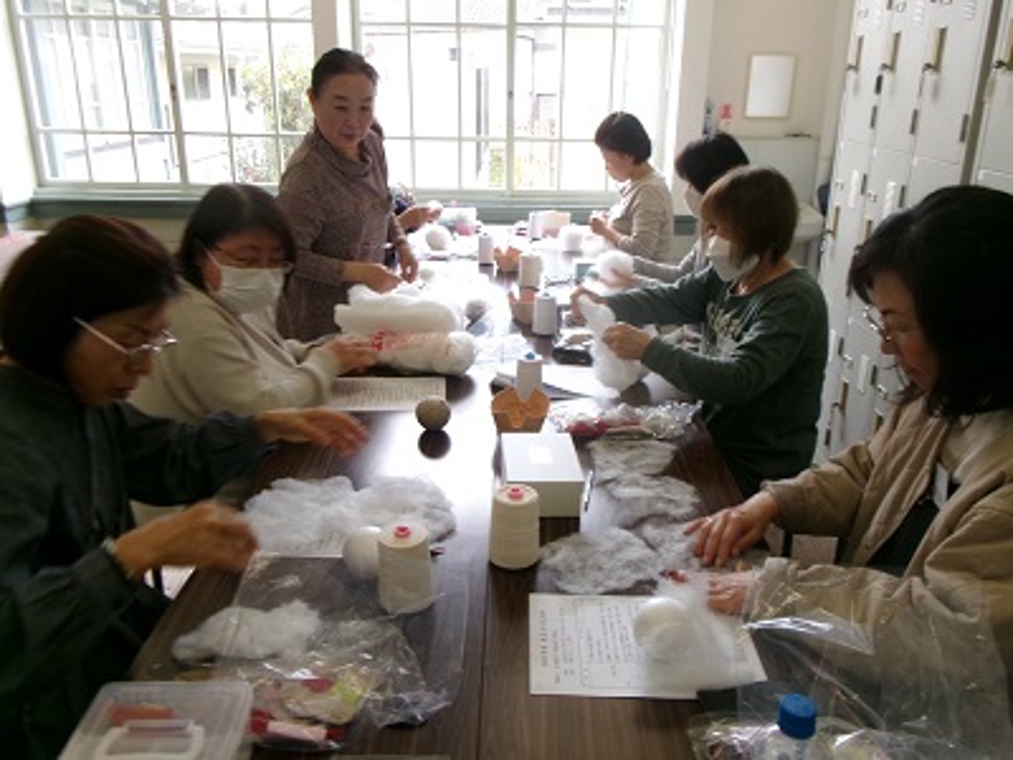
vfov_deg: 49.7
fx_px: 819
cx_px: 506
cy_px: 380
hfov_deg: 63.4
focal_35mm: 28
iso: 100
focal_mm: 5.1
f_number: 3.9
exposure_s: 1/38
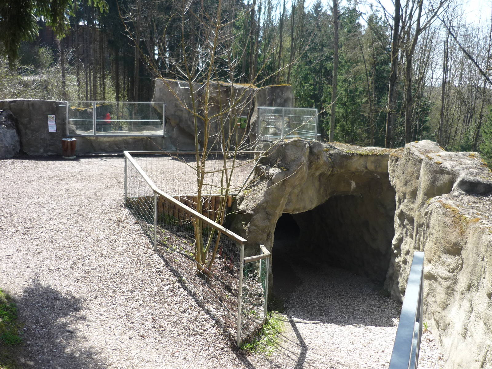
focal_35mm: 33
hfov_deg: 55.4
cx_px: 246
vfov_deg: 42.9
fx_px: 469
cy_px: 184
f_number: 2.8
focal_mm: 5.5
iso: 100
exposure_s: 1/320
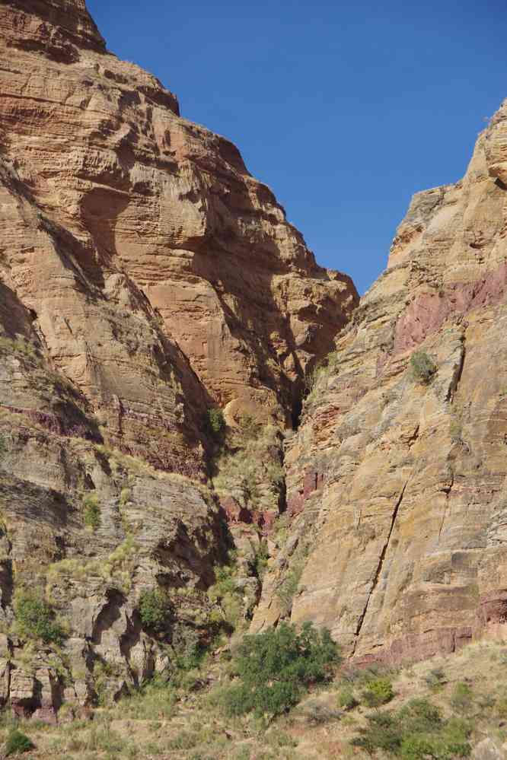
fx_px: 2936
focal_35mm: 139
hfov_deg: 9.9
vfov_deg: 14.8
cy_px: 380
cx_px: 254
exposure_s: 1/125
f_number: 8
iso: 200
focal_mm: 92.5
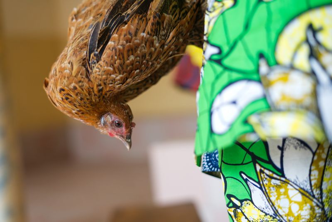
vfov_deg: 27.0
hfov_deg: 39.6
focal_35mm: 50
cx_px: 166
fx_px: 461
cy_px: 111
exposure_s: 1/320
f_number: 2.2
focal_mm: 50
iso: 500
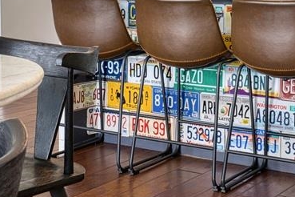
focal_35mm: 86
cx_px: 191
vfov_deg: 15.8
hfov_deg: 23.6
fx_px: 705
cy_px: 38
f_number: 16
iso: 200
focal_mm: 44
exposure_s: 1/5
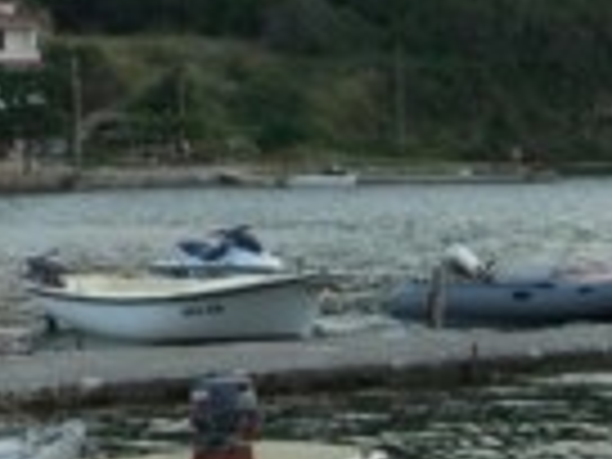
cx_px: -27
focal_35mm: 134
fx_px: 2369
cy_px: 86
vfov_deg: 11.0
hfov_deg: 14.4
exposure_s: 1/100
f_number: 2.7
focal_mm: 6.2
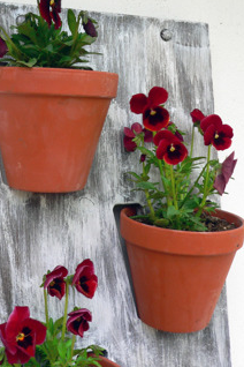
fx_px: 569
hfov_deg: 24.1
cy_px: 152
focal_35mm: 56
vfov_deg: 35.6
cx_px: 97
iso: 150
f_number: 2.8
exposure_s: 1/60
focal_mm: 7.6
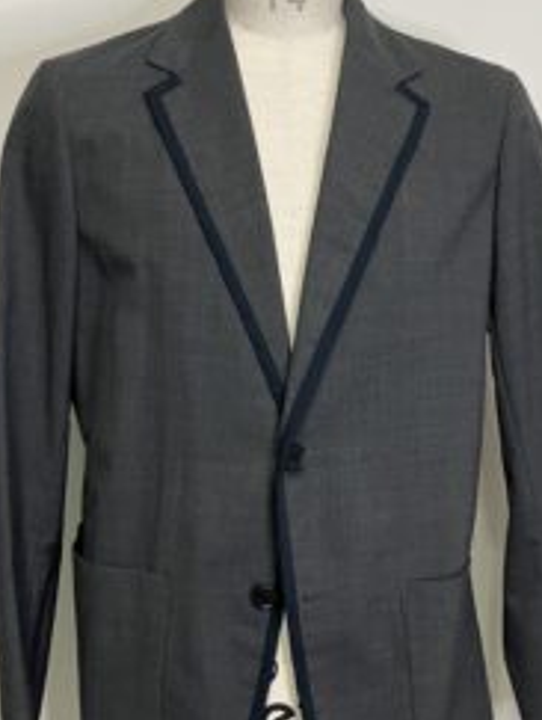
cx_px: 314
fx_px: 958
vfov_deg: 41.1
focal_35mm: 46
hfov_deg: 31.5
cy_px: 329
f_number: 1.8
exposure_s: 1/50
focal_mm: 3.99
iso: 125
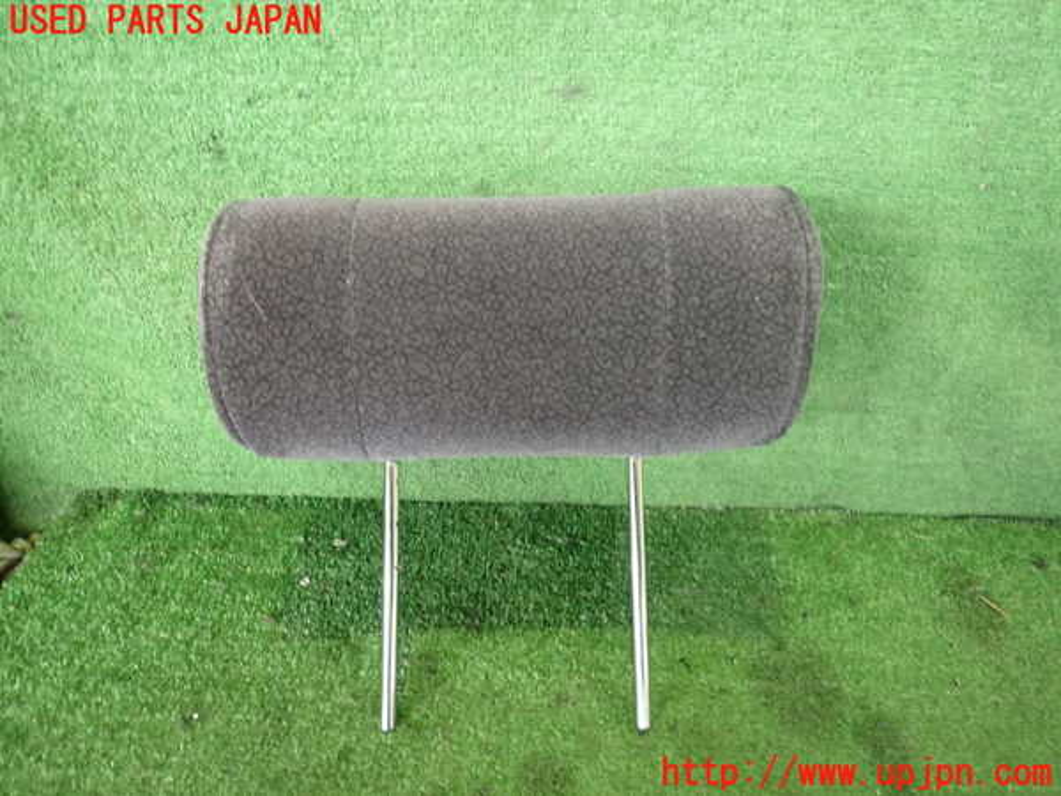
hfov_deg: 69.4
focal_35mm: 25
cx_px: 530
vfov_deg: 54.9
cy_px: 398
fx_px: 766
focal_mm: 4.5
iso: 400
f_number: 2
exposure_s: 1/30
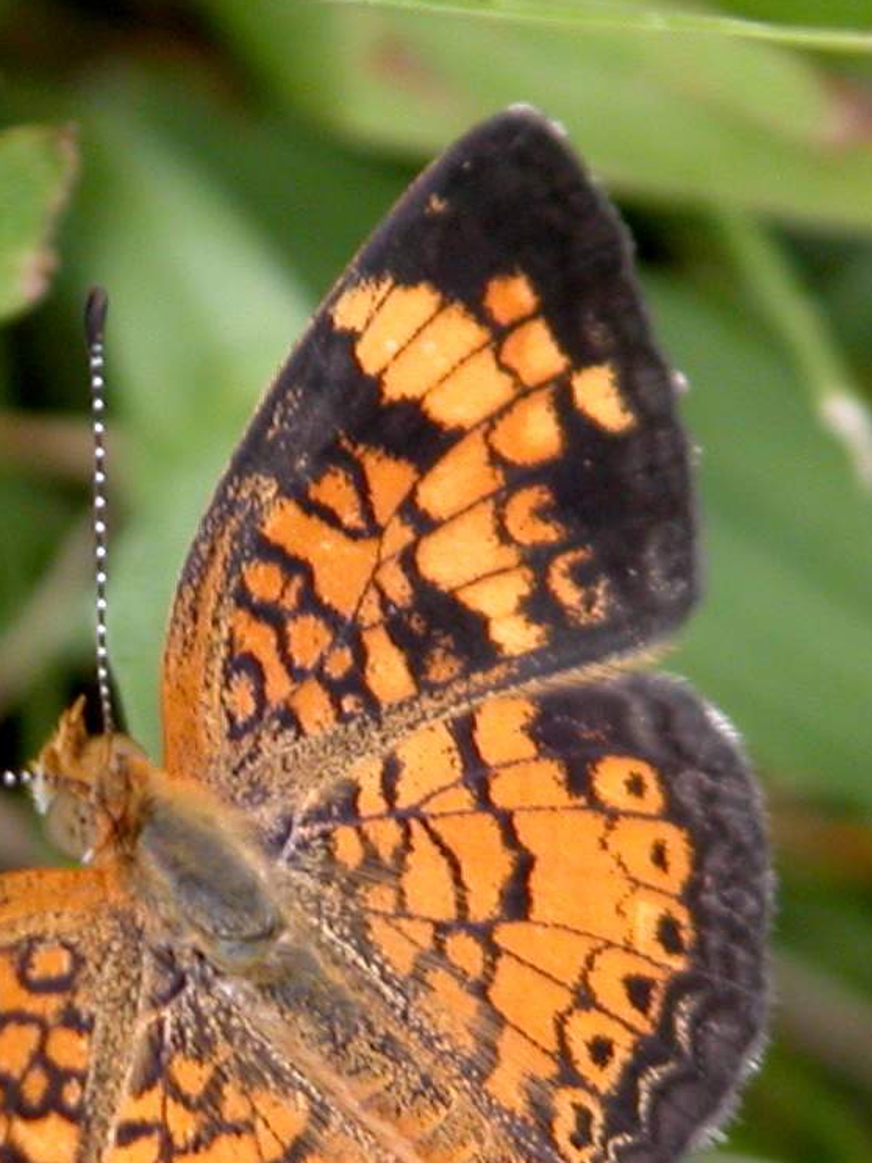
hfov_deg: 3.1
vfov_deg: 4.1
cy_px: 868
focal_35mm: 482
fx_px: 16189
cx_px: 170
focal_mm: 71.2
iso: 100
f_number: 4.2
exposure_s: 1/226
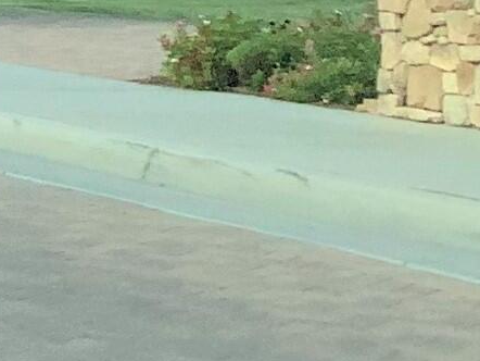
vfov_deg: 8.6
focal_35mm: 161
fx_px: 2234
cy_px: -421
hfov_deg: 10.3
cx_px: -731
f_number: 2.4
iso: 25
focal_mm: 3.3
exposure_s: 1/238
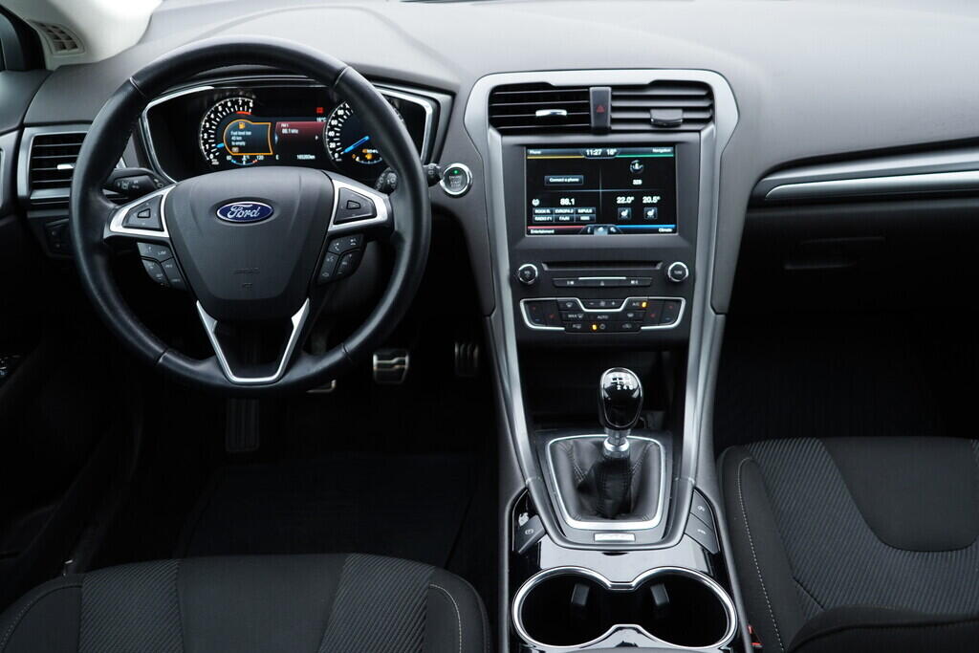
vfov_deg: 36.9
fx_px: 979
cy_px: 326
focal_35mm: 36
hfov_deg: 53.1
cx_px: 490
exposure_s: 1/40
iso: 200
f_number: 2.8
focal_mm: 24
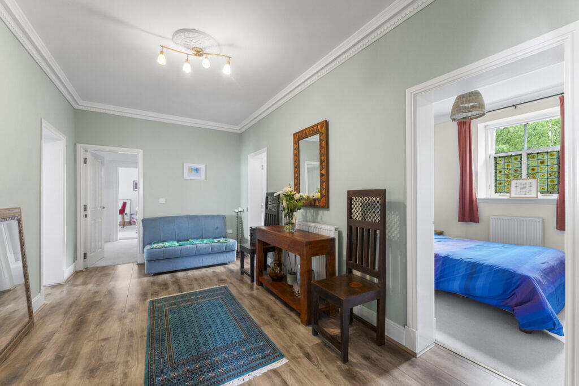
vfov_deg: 81.2
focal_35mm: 14
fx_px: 225
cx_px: 290
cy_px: 193
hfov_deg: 104.2
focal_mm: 14
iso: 640
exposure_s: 1/100
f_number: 8
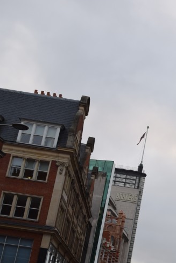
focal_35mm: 72
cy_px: 178
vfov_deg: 27.9
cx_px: 258
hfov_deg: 17.2
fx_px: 528
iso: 400
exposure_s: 1/125
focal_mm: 23
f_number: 5.6
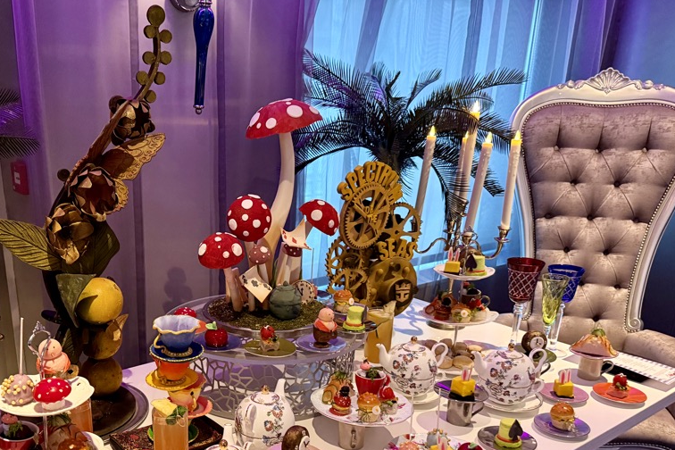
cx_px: 240
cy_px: 332
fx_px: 619
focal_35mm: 33
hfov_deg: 56.3
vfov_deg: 39.0
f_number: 1.78
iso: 800
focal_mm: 6.76
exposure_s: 1/60
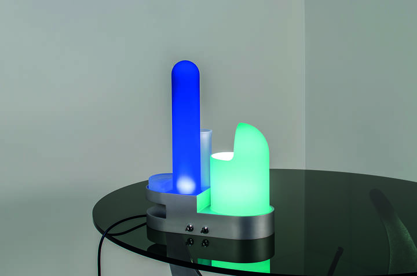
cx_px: 208
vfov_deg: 25.6
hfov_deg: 37.9
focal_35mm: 52
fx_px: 607
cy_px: 138
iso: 125
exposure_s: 1/3
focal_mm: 35
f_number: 8
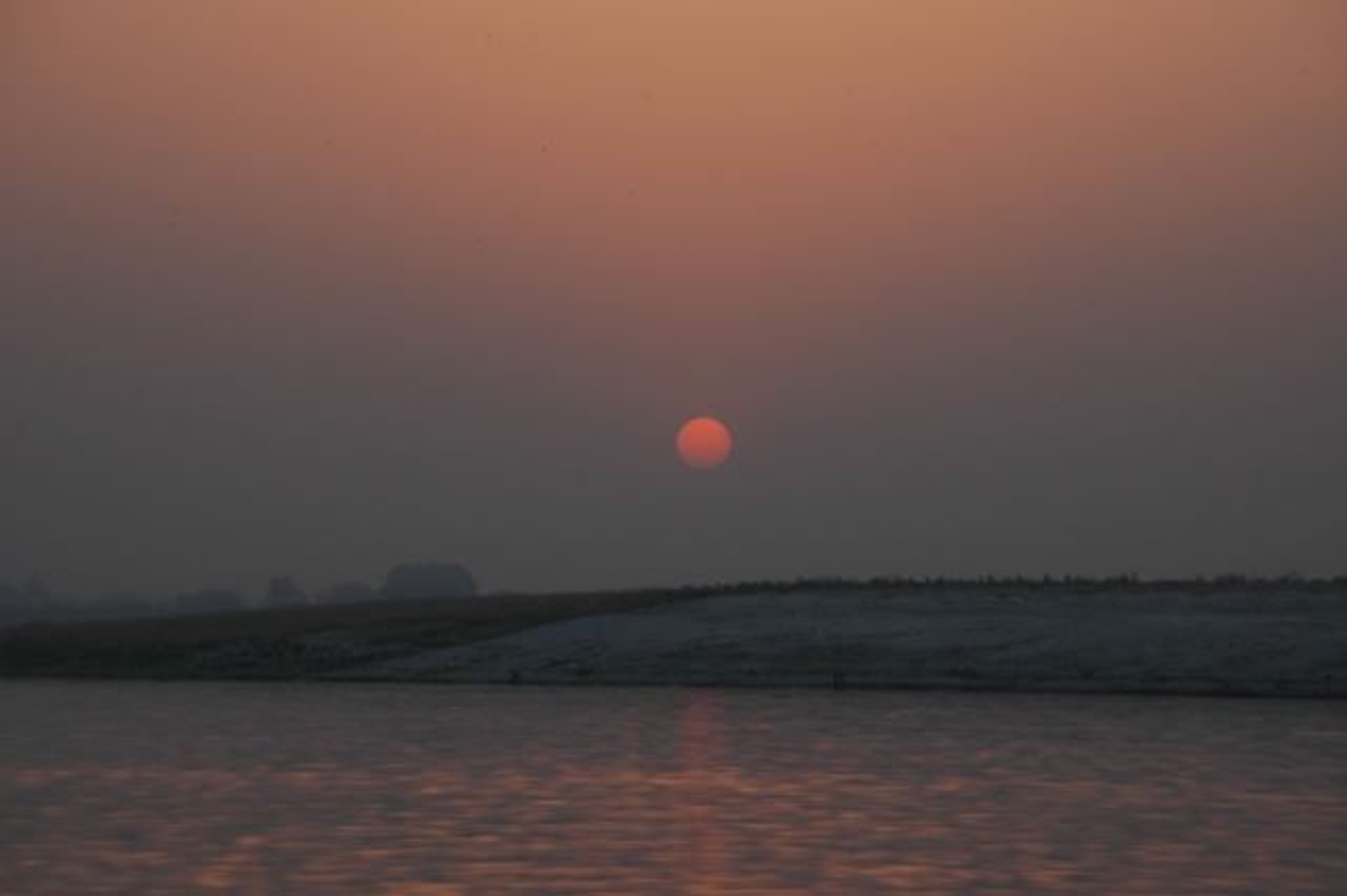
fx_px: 5722
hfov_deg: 13.4
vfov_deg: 9.0
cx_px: 674
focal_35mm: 153
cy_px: 448
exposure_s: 1/125
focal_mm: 102
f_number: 8
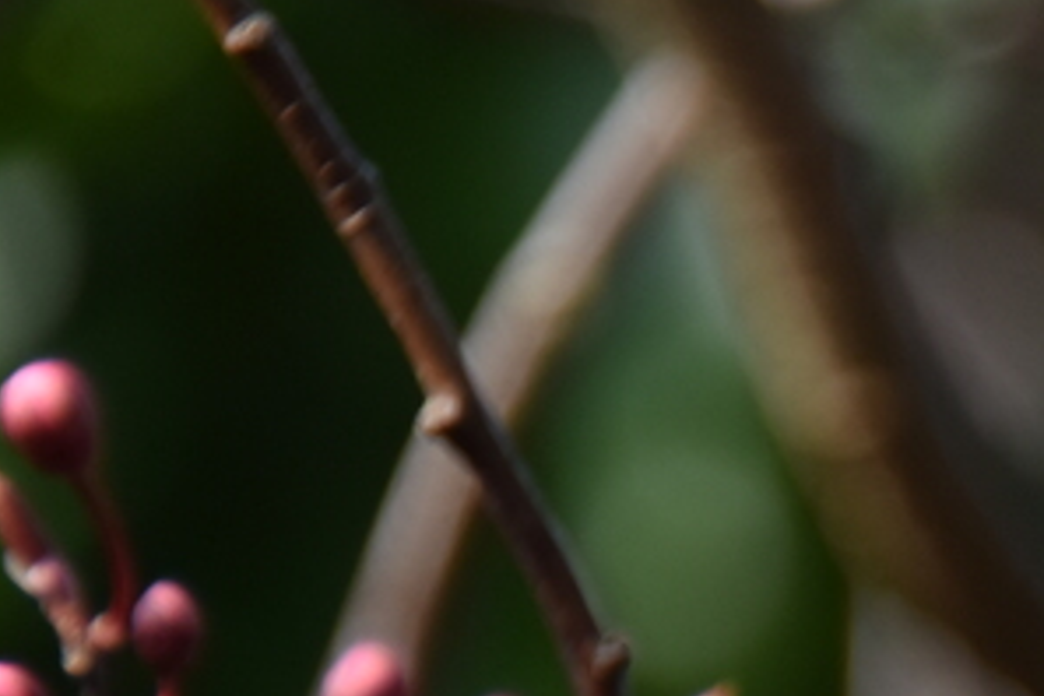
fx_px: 37523
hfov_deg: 1.6
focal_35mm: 1294
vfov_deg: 1.1
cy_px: 1462
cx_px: 1768
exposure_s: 1/640
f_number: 5.6
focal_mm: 300
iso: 560
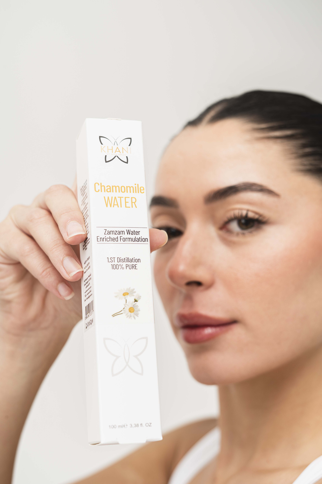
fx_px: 671
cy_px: 242
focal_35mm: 50
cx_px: 161
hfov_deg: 27.0
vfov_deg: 39.6
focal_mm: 50
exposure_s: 1/125
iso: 100
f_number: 4
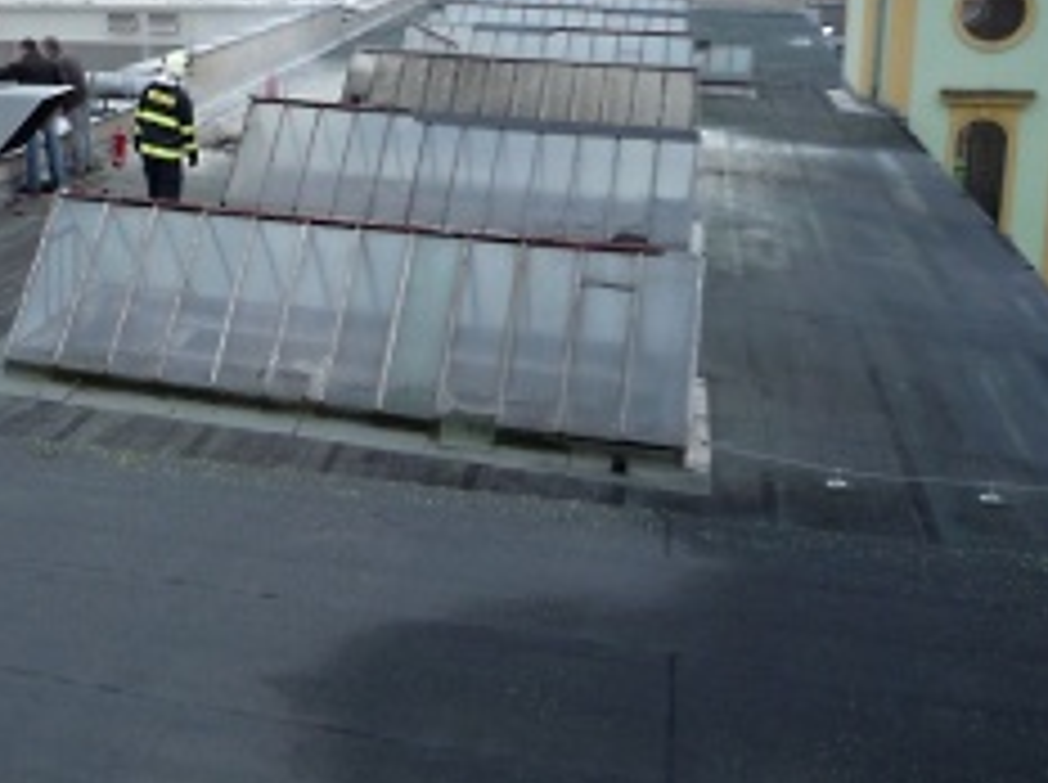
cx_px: 279
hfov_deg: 42.7
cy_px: 261
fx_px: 1300
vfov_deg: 33.2
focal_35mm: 43
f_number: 2.8
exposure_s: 1/125
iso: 100
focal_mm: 4.4
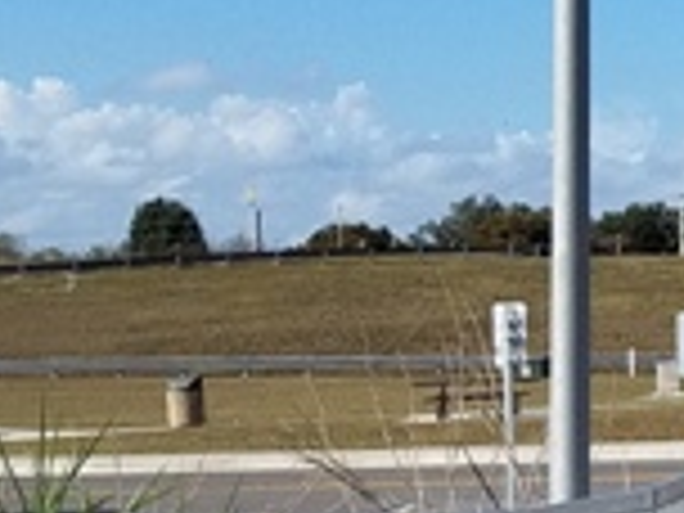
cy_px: 364
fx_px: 1620
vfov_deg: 17.9
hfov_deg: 20.1
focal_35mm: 82
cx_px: 1066
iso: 50
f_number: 1.7
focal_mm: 4.2
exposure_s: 1/3488
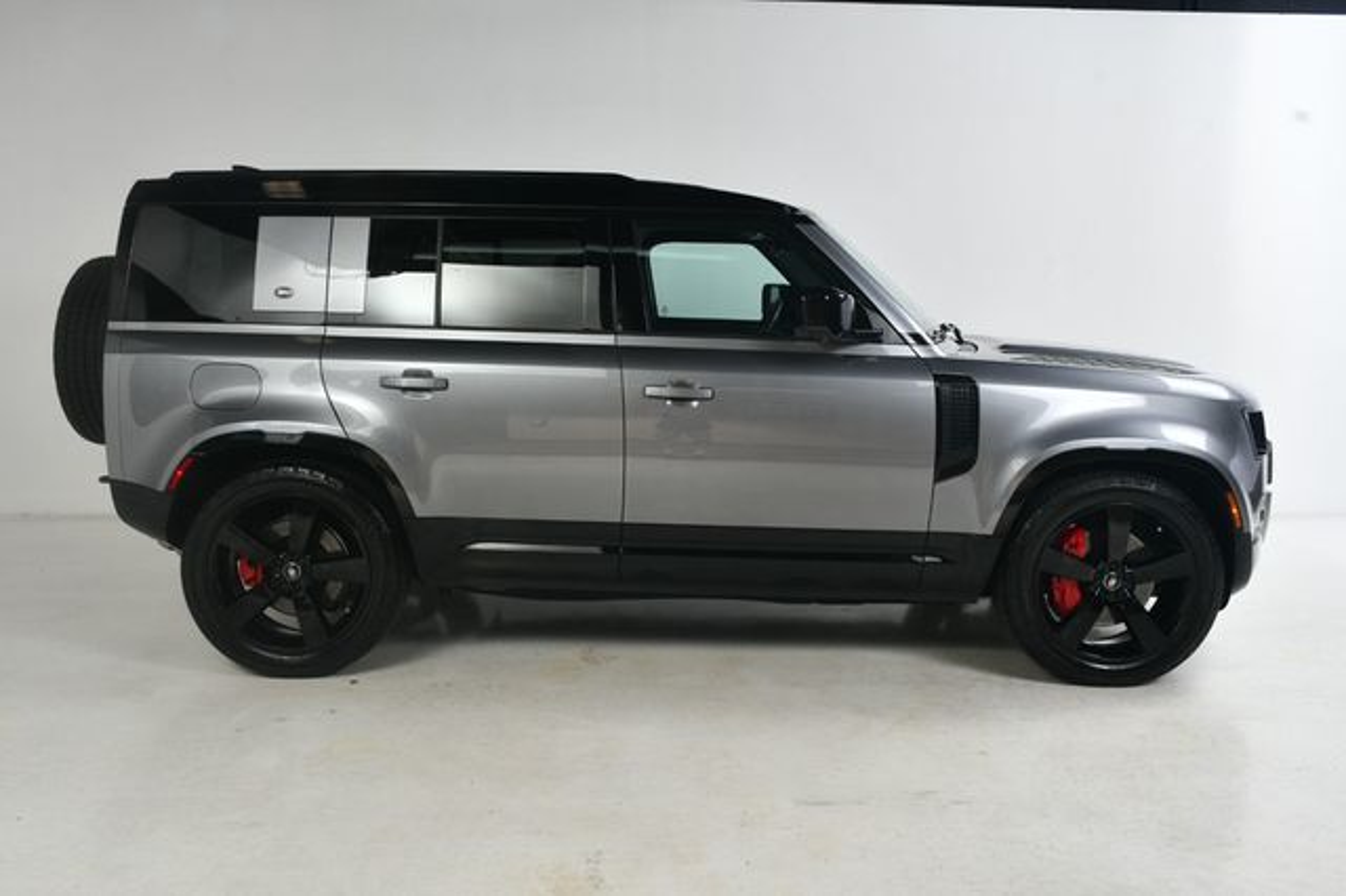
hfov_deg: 57.2
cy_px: 448
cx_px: 673
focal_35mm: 33
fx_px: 1233
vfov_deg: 39.9
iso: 100
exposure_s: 1/160
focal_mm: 22
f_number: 11
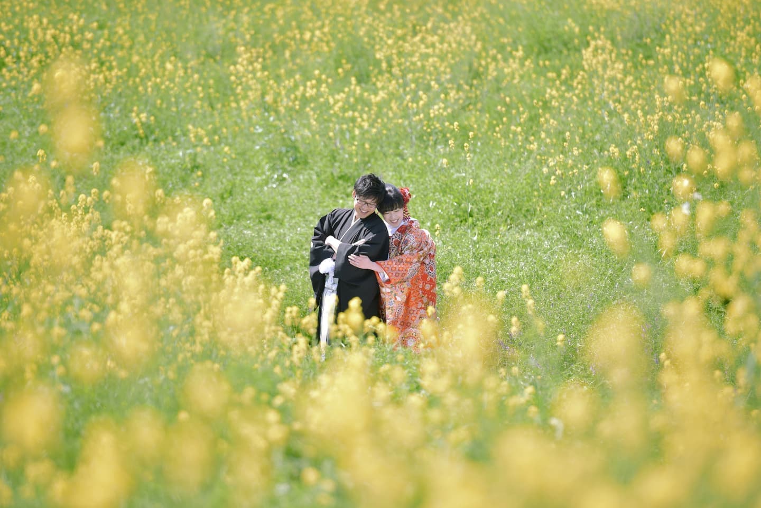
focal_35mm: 200
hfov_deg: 10.3
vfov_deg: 6.9
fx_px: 4229
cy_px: 254
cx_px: 380
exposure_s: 1/1600
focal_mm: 200
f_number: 4
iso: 400
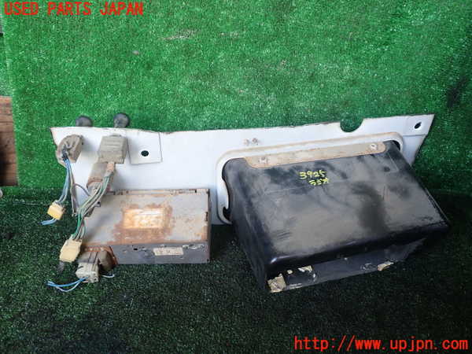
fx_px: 409
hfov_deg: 60.0
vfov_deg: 46.8
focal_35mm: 30
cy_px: 177
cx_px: 236
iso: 200
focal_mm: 5.4
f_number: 2.3
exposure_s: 1/60
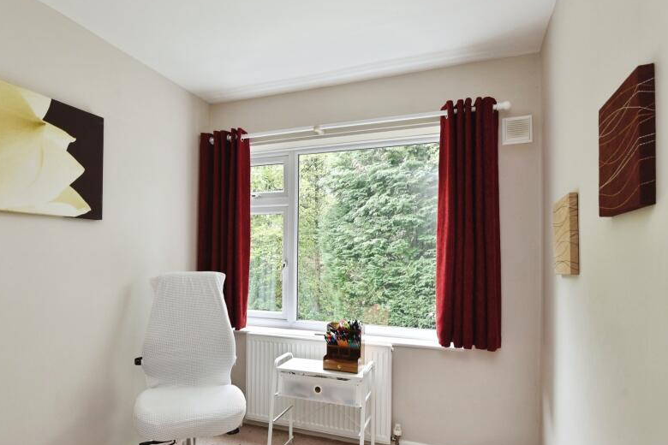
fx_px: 390
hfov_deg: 80.9
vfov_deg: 59.3
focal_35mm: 21
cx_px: 295
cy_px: 254
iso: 400
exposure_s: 1/30
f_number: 7.1
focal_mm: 16
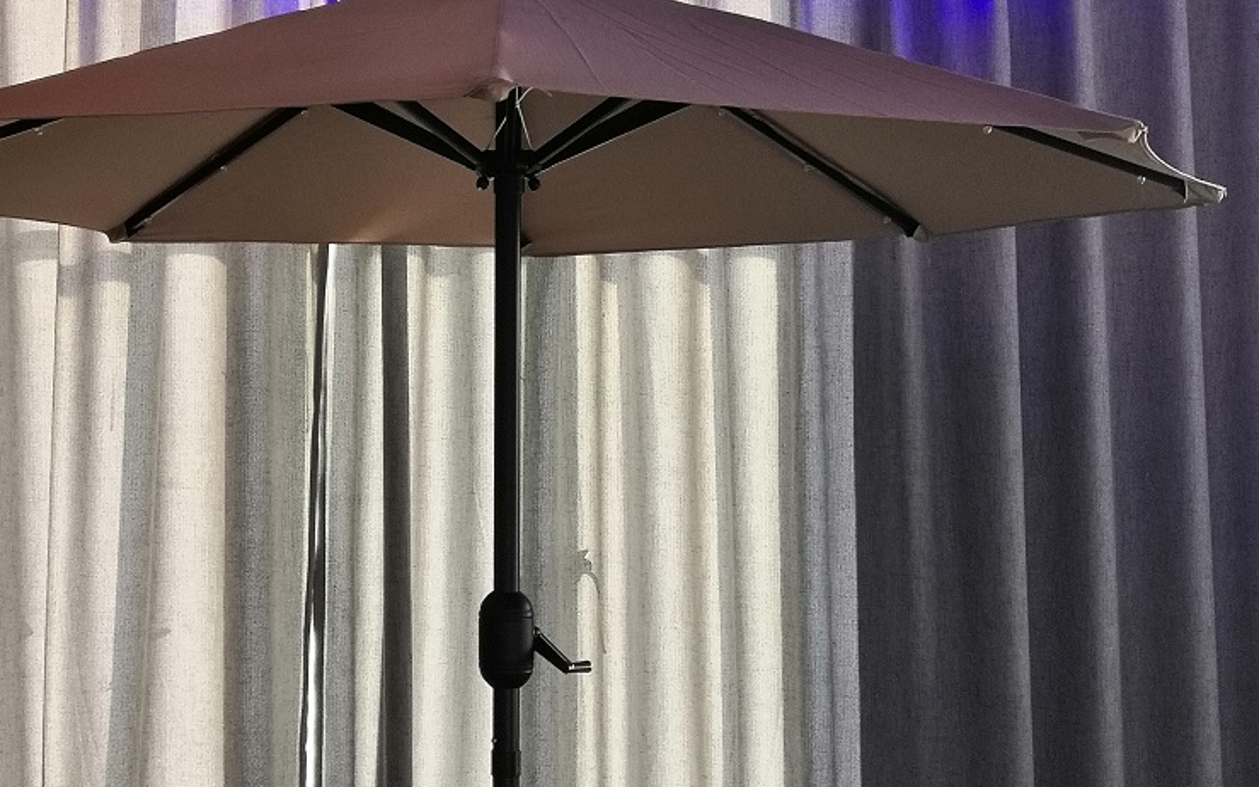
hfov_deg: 30.9
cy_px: 233
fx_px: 2265
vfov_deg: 19.6
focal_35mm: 66
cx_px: 443
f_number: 1.8
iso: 80
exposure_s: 1/50
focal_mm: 3.95
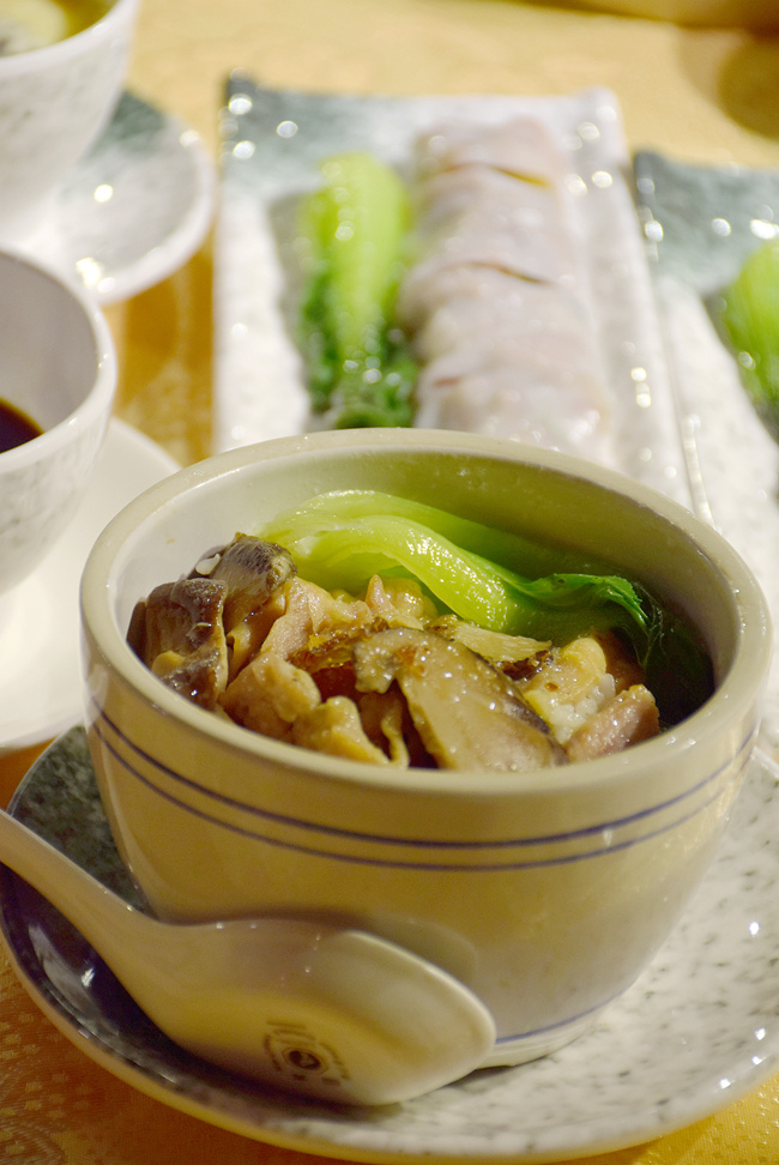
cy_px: 582
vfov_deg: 16.1
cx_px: 390
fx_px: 4129
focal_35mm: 128
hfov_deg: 10.8
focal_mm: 85
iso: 400
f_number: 5.6
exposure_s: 1/30
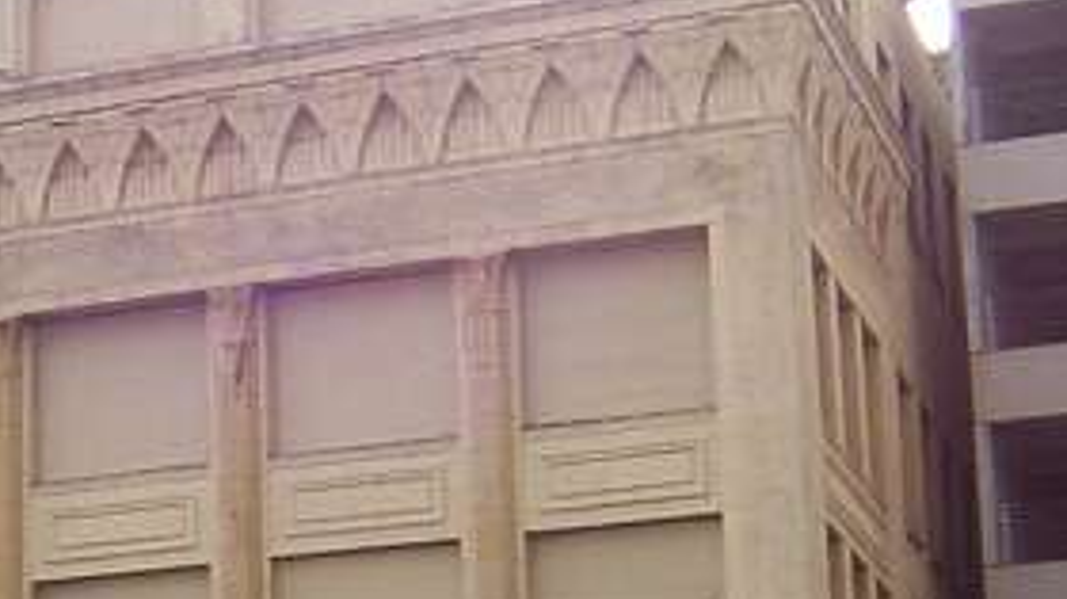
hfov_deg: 19.4
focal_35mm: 108
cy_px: 630
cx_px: 53
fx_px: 3053
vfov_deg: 11.1
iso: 100
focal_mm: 5.54
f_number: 5.24
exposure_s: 1/284
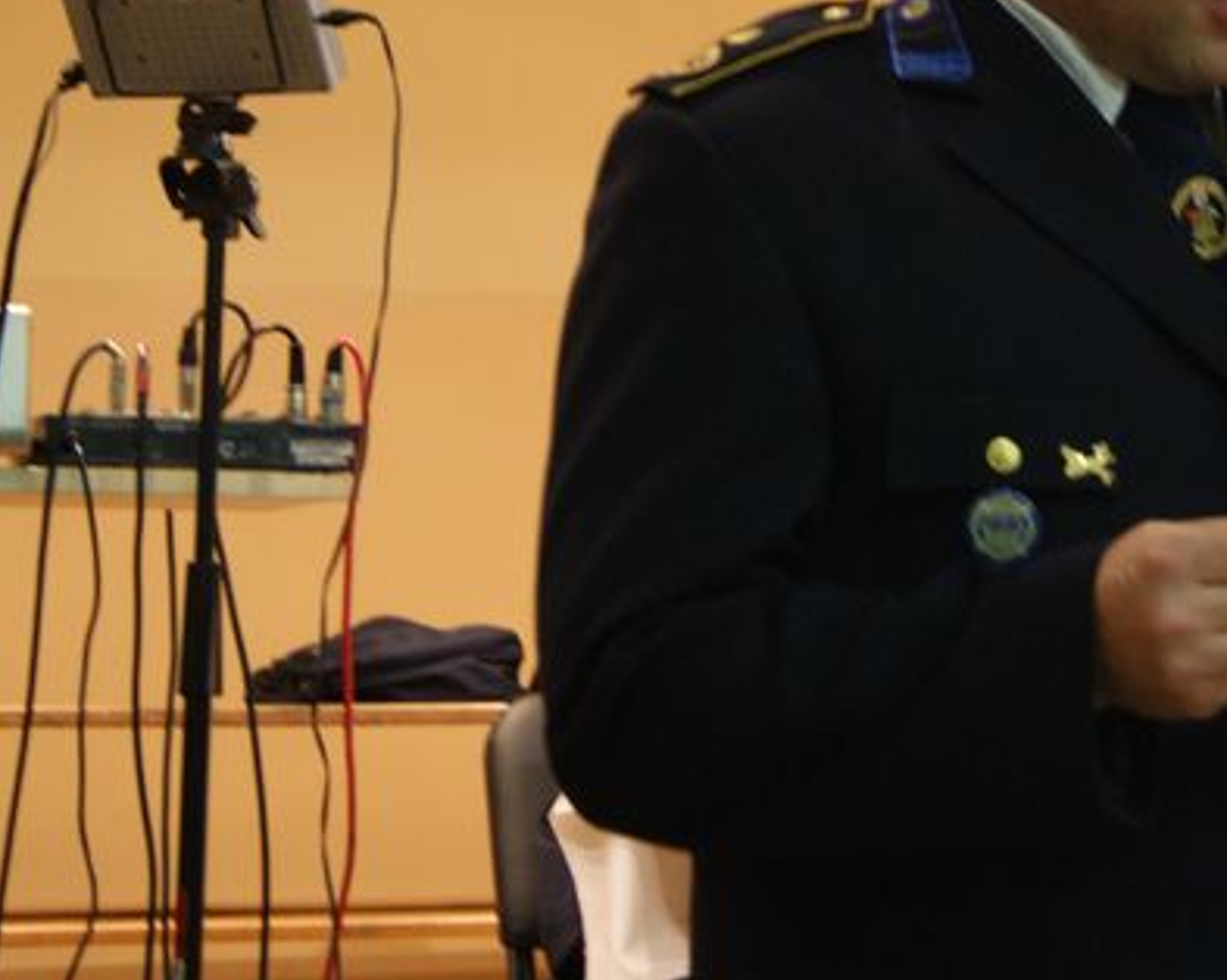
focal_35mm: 110
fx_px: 3993
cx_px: 1087
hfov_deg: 17.2
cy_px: 148
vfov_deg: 13.9
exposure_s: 1/10
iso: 400
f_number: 4.5
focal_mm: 30
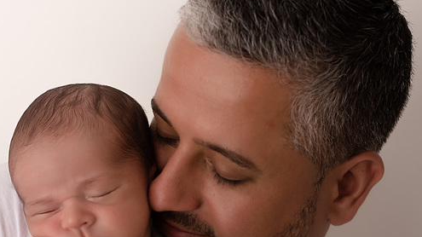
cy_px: 246
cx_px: 174
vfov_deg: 13.4
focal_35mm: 89
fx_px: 996
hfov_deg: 23.9
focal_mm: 35
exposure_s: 1/200
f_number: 3.2
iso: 160
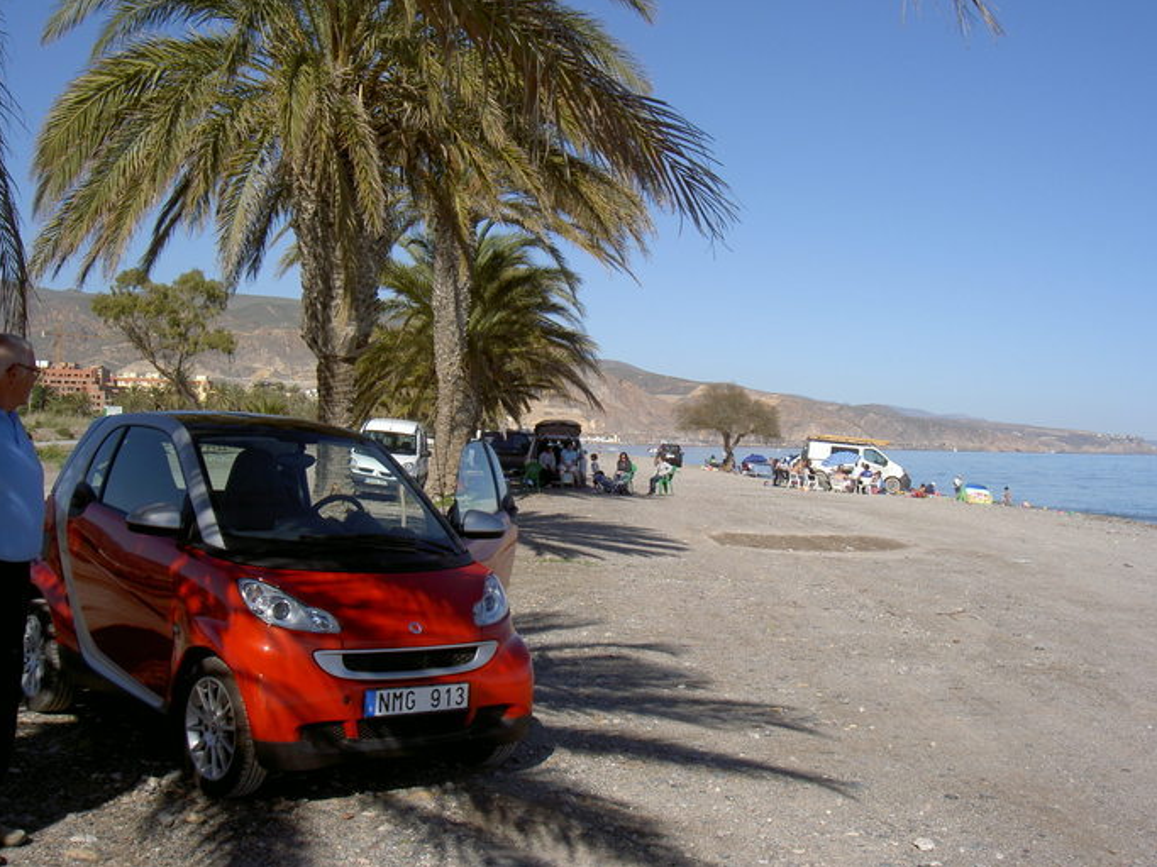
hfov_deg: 46.8
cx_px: 588
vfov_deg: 35.9
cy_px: 428
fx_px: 1337
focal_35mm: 40
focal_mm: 8
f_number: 4.7
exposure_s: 1/800
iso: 50
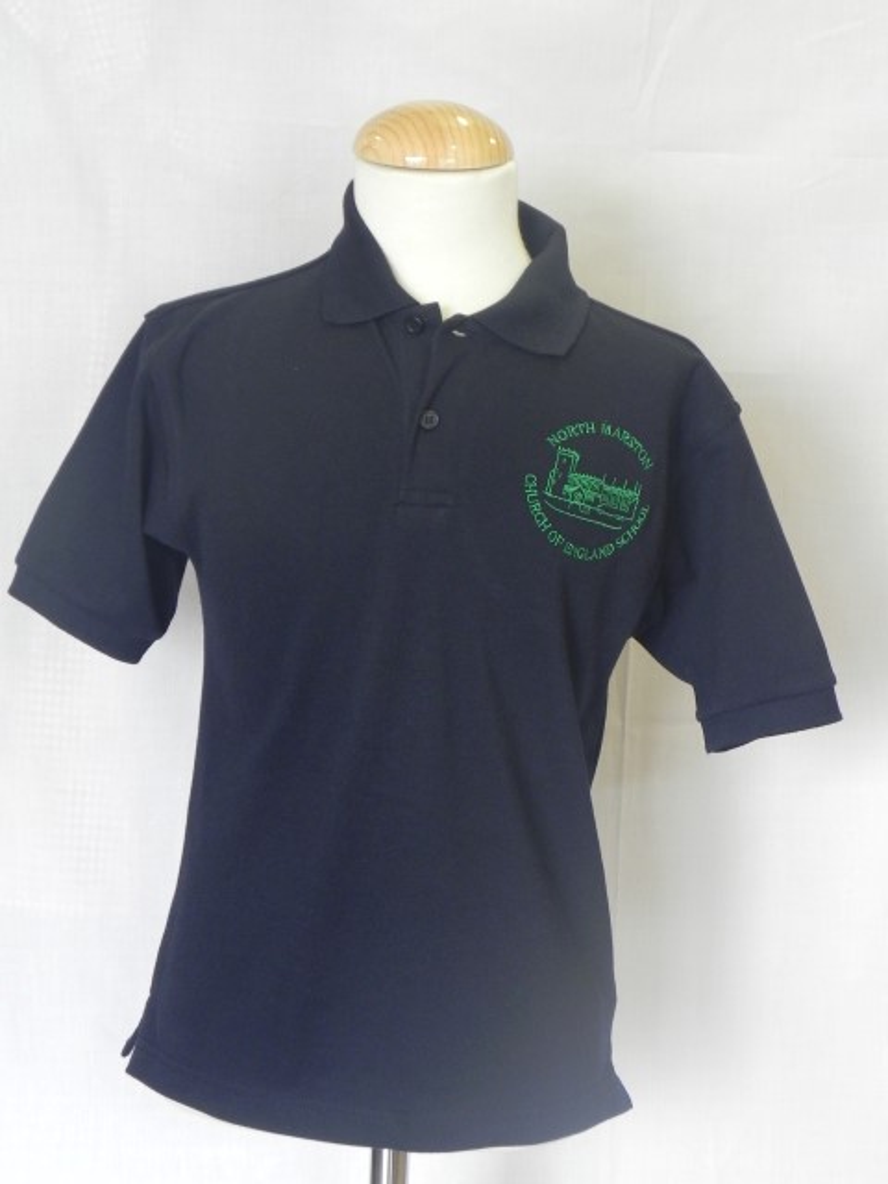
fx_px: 2565
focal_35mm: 75
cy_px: 592
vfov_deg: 26.0
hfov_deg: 19.6
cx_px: 444
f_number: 4
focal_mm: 13.4
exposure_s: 1/30
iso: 265
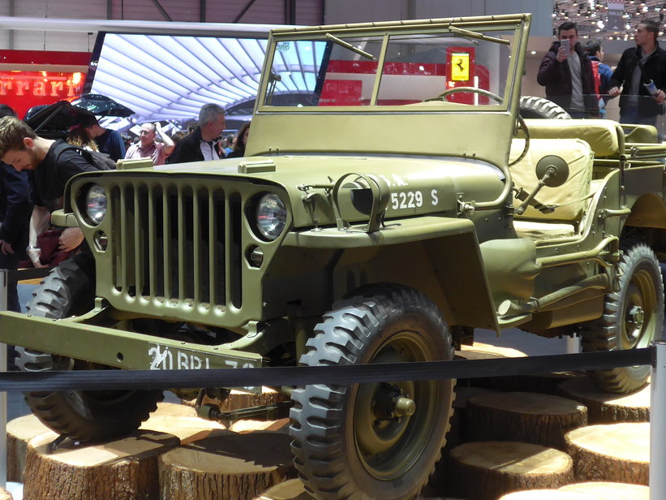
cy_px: 166
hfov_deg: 33.8
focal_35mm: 57
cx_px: 318
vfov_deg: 25.5
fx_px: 1097
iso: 200
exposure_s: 1/60
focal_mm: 8
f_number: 2.5
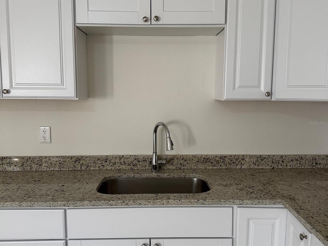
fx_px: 227
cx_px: 164
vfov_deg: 56.8
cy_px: 123
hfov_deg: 71.6
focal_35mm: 24
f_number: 1.78
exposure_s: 1/121
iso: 160
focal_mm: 6.76
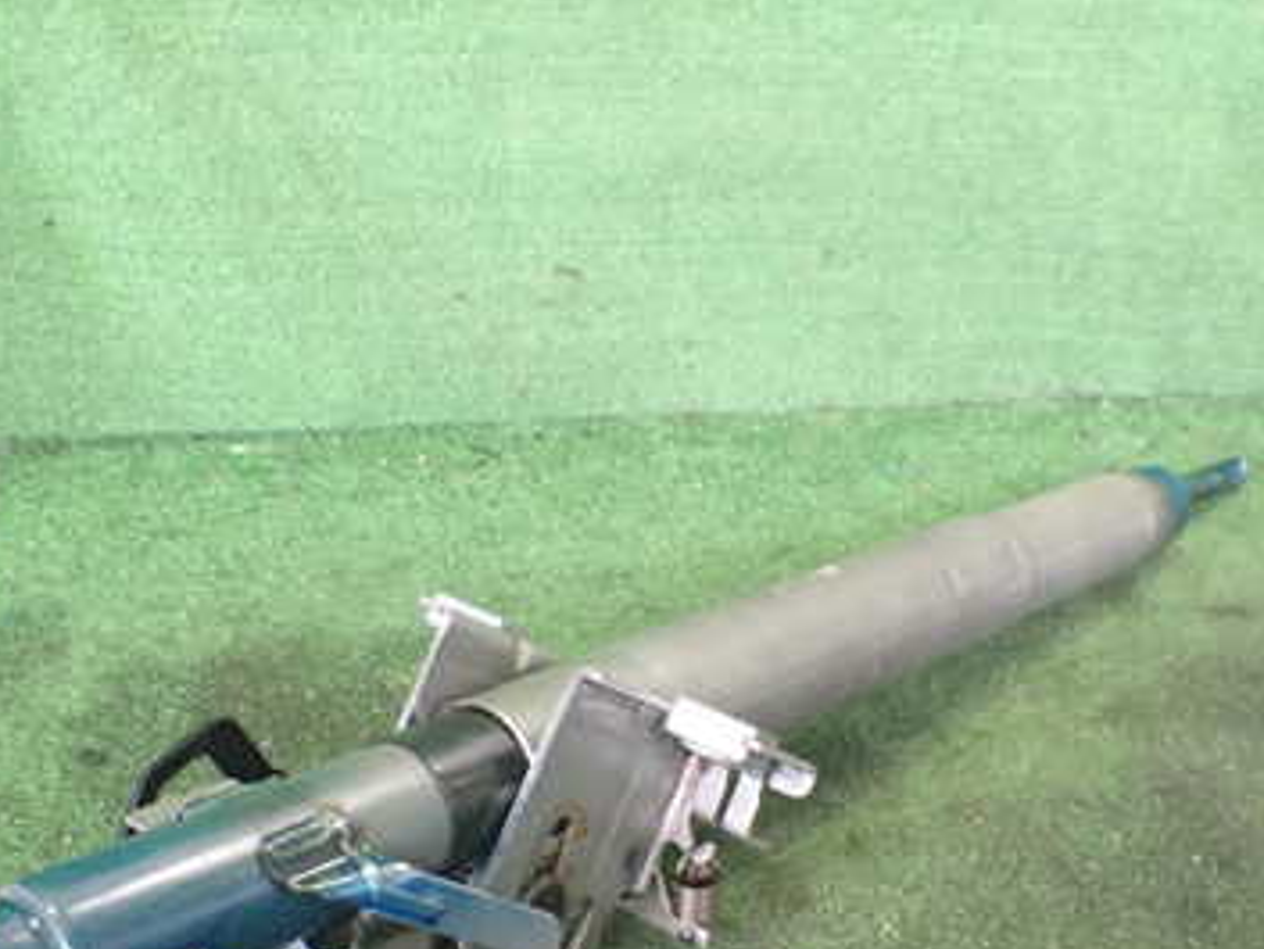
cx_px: 573
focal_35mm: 51
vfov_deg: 28.1
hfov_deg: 37.4
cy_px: 716
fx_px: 1863
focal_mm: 5.4
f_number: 2.3
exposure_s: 1/50
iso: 800
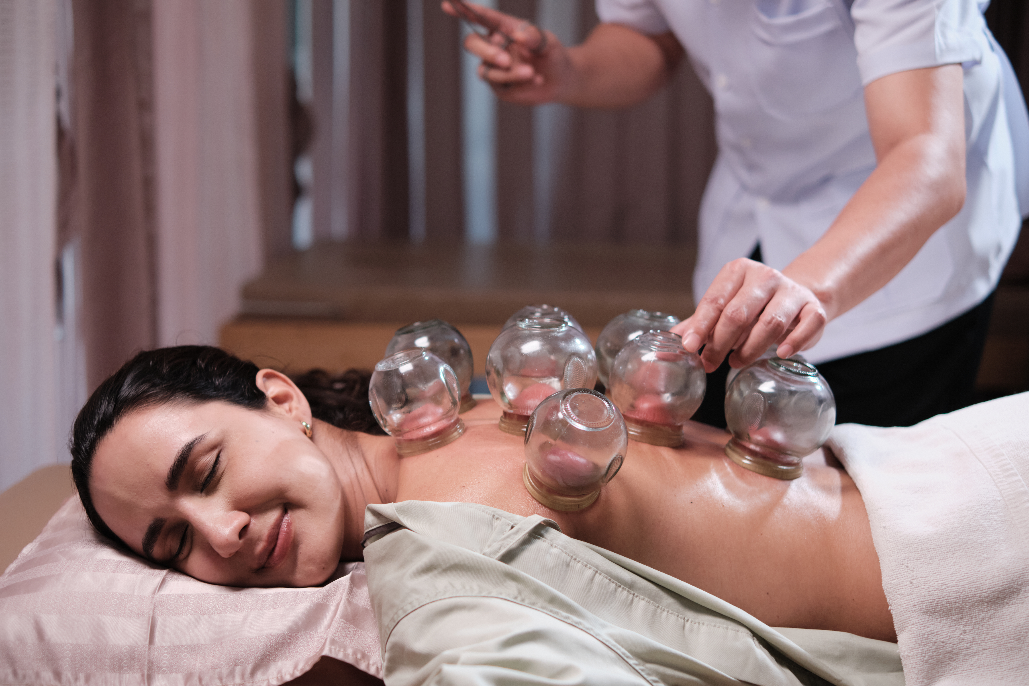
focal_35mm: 53
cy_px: 343
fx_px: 1515
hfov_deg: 37.5
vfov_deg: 25.5
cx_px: 514
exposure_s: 1/105
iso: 800
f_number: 2
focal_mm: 35
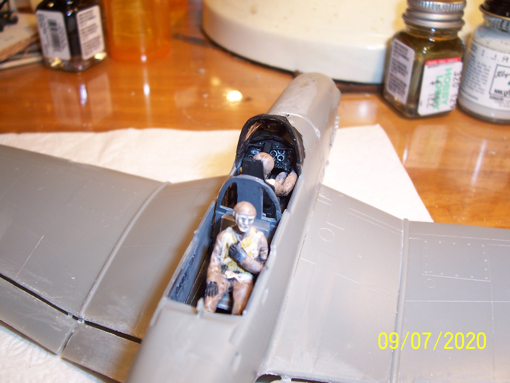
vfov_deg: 40.7
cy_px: 193
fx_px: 516
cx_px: 254
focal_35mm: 35
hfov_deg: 52.6
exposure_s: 1/60
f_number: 2.7
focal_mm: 5.6
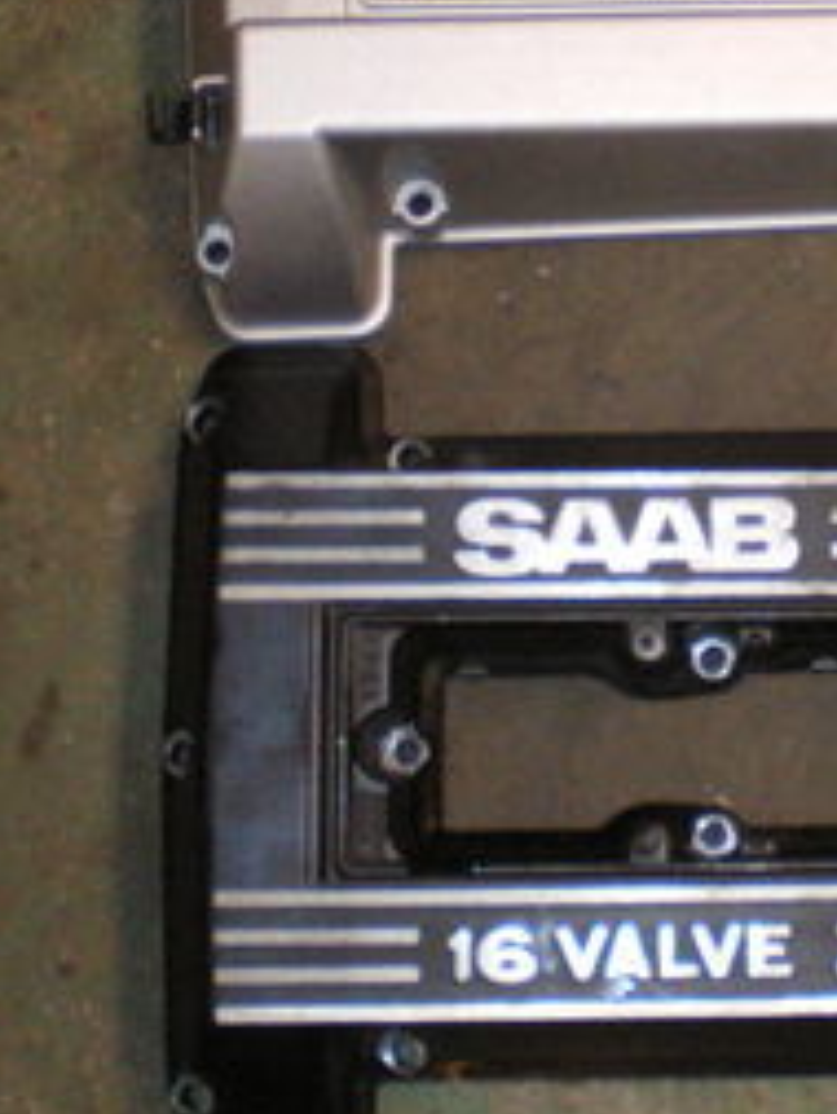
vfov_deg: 20.2
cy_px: 251
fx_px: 3092
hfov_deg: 15.1
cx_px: 841
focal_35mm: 96
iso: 400
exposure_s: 1/50
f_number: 3.1
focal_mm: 6.3
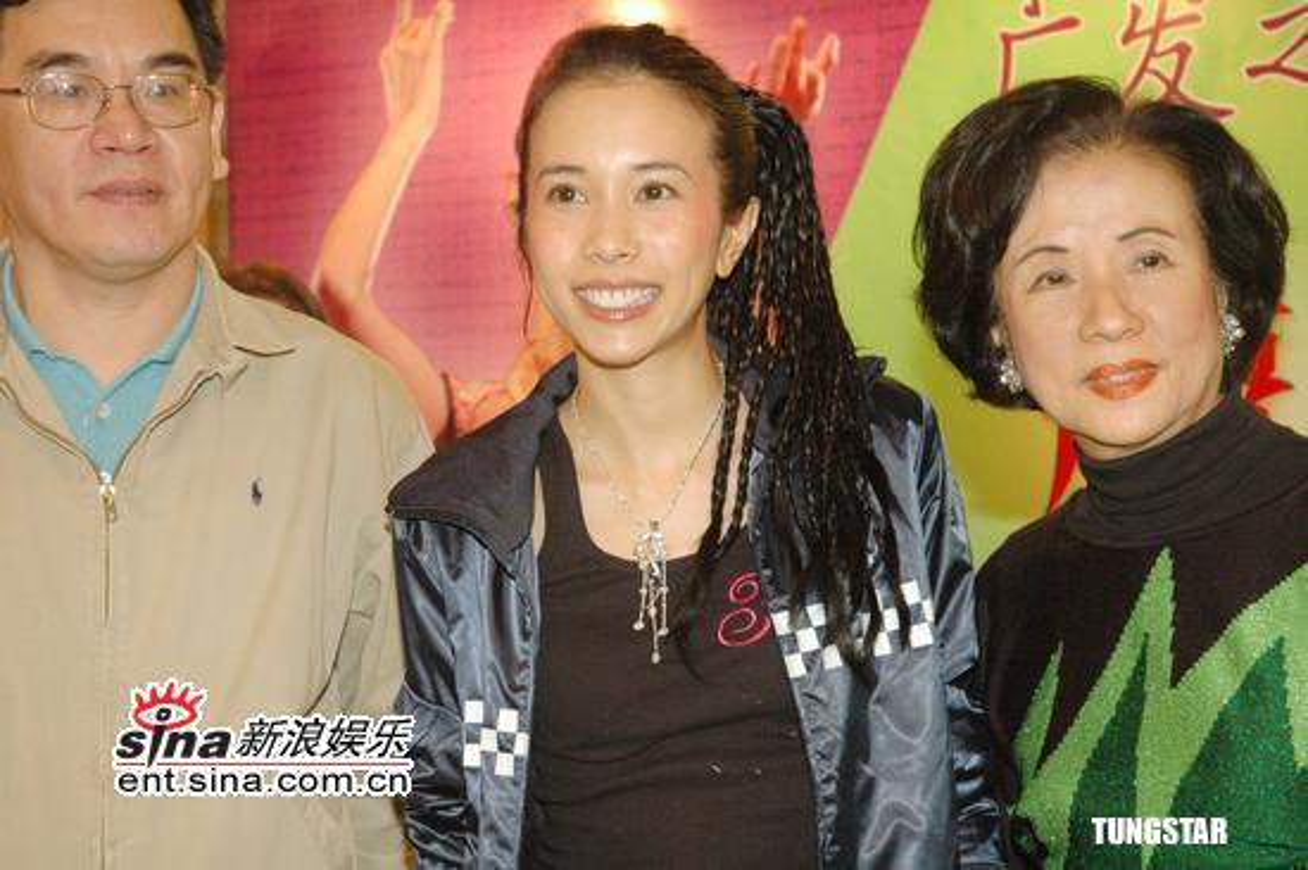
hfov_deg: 26.0
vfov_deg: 17.5
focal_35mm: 78
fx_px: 2832
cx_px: 654
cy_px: 435
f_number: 5.6
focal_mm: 52
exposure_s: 1/60
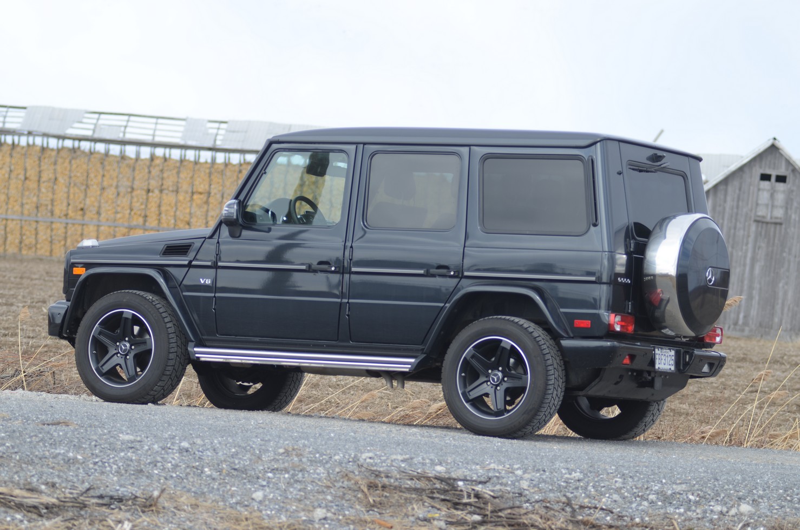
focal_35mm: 150
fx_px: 3326
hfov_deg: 13.7
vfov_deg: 9.1
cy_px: 265
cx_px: 400
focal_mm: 100
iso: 100
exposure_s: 1/640
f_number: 4
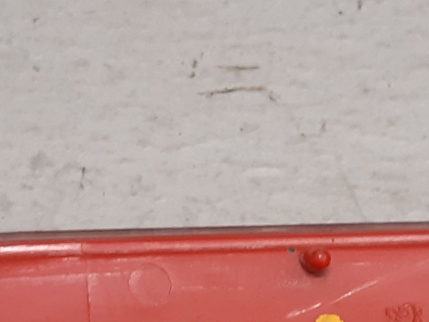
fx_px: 954
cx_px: 294
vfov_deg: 18.5
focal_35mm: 77
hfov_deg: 25.2
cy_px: 338
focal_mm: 3.93
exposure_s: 1/50
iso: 160
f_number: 1.7
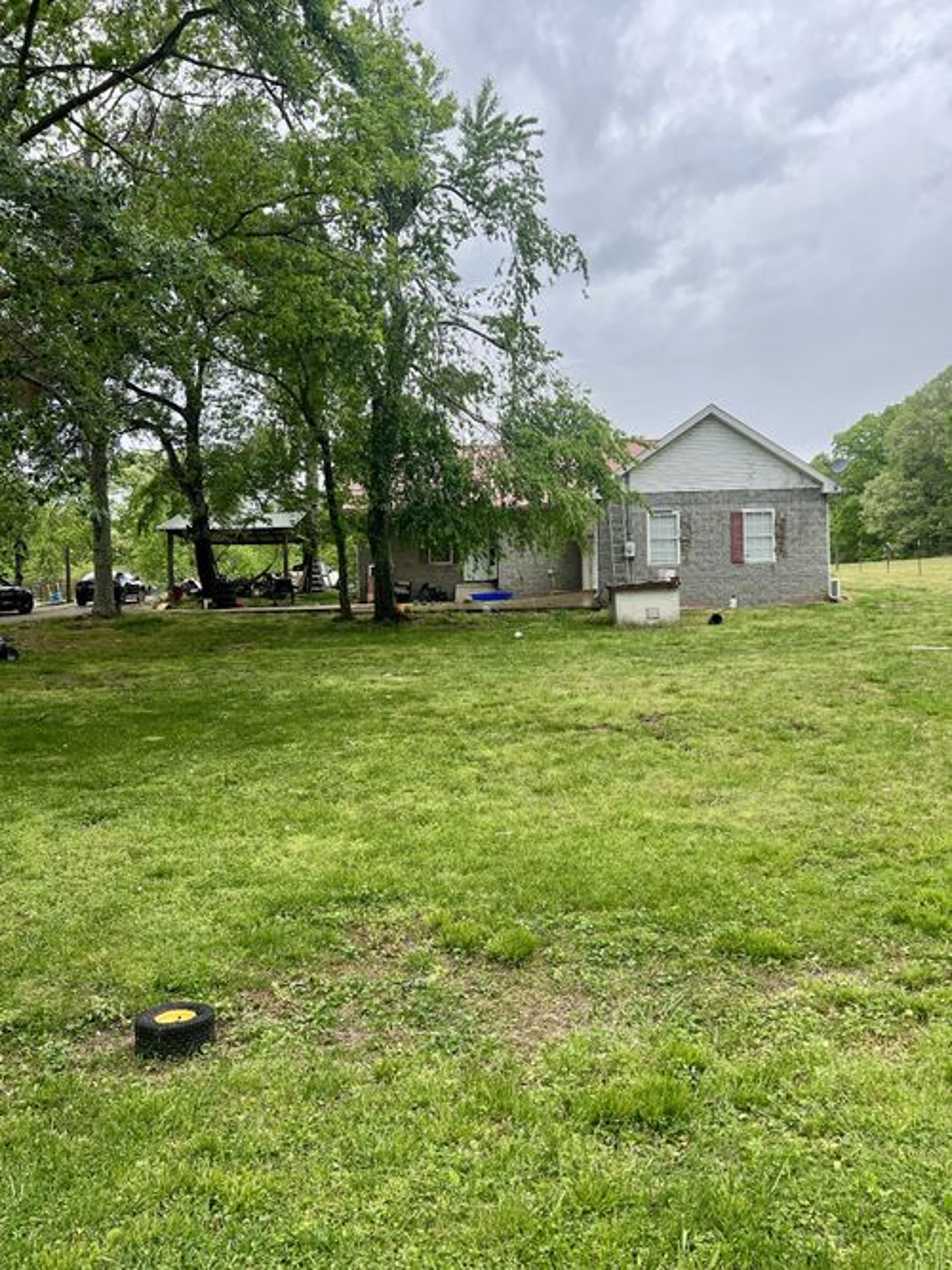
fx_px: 954
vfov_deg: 67.3
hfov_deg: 53.0
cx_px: 476
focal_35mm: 26
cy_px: 635
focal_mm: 5.7
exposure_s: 1/1838
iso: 50
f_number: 1.5
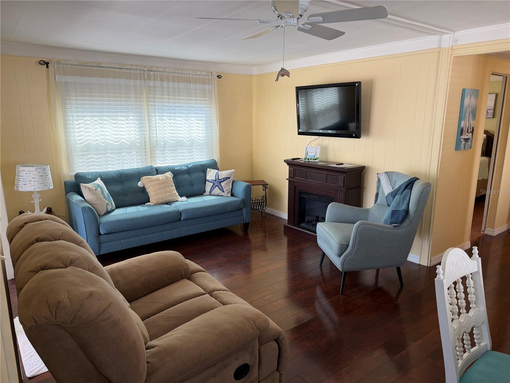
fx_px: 354
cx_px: 255
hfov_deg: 71.6
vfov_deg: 56.8
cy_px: 192
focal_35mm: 24
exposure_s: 1/121
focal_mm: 6.76
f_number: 1.78
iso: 125
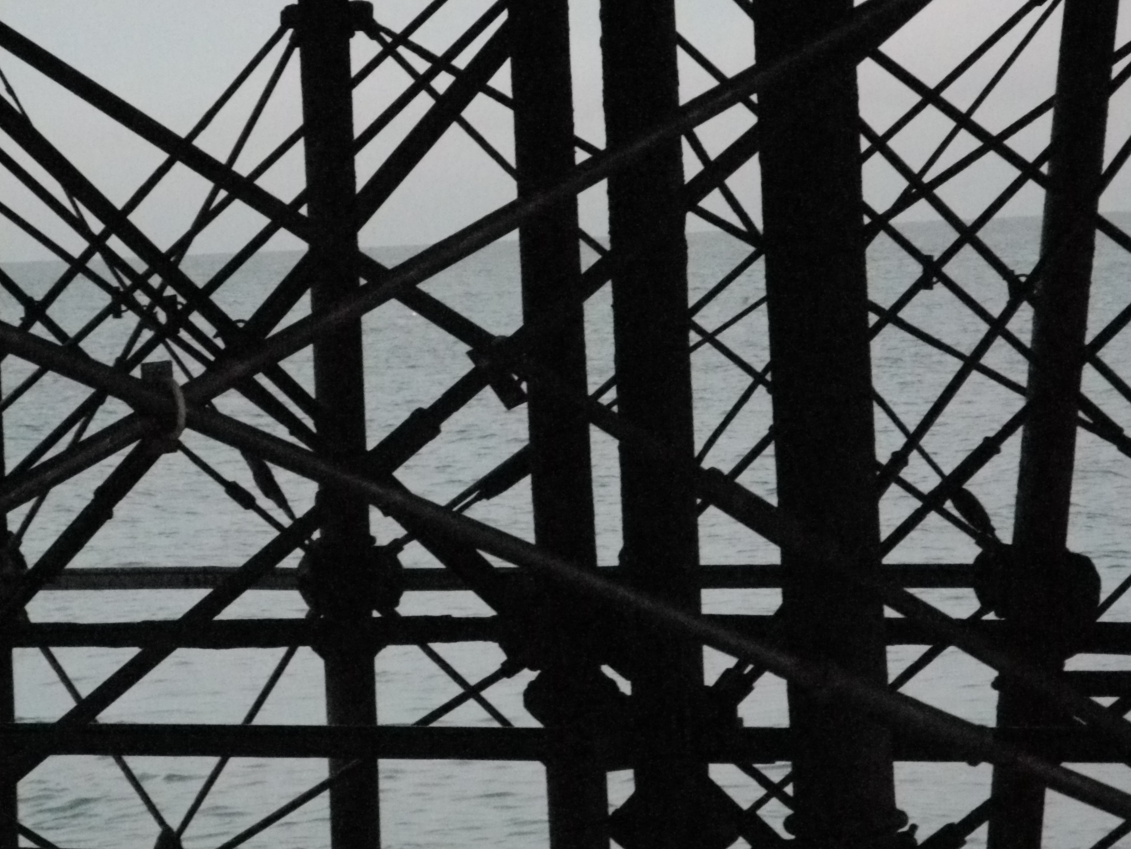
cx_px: 586
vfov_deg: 7.0
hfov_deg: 9.3
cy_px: 402
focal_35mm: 212
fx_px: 6927
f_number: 5.6
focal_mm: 37
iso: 3200
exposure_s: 1/50
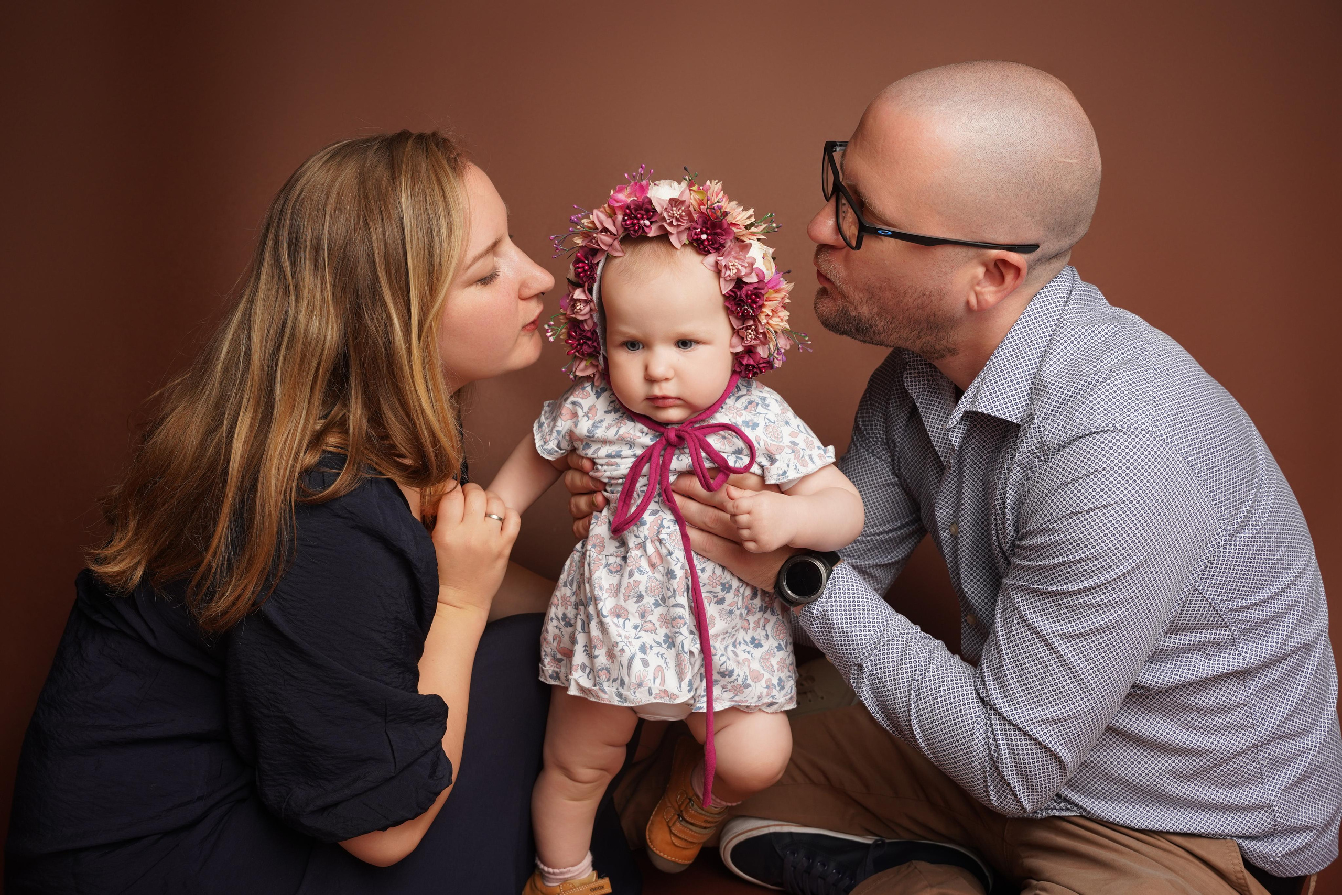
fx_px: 1417
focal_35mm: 38
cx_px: 671
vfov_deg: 35.1
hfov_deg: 50.7
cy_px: 448
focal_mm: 38
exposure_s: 1/200
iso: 320
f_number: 5.6
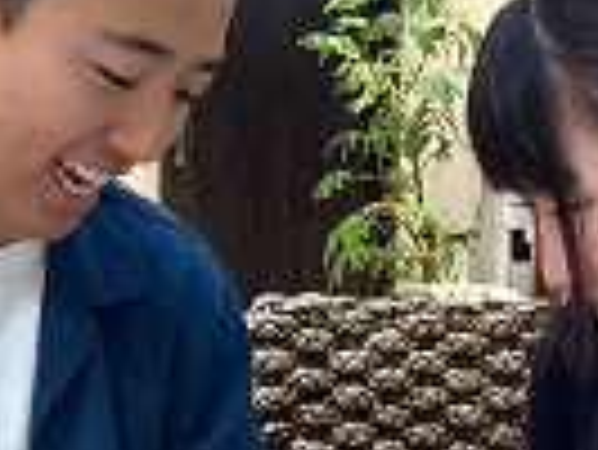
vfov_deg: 14.1
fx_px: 1816
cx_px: 252
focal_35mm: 105
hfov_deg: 18.7
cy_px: 308
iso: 50
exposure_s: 1/50
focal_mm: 3.3
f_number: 2.4
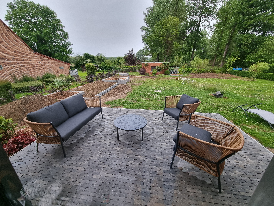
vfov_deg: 89.9
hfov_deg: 106.2
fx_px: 103
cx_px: 137
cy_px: 103
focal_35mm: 13
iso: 50
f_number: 2.2
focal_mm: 2.2
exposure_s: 1/50
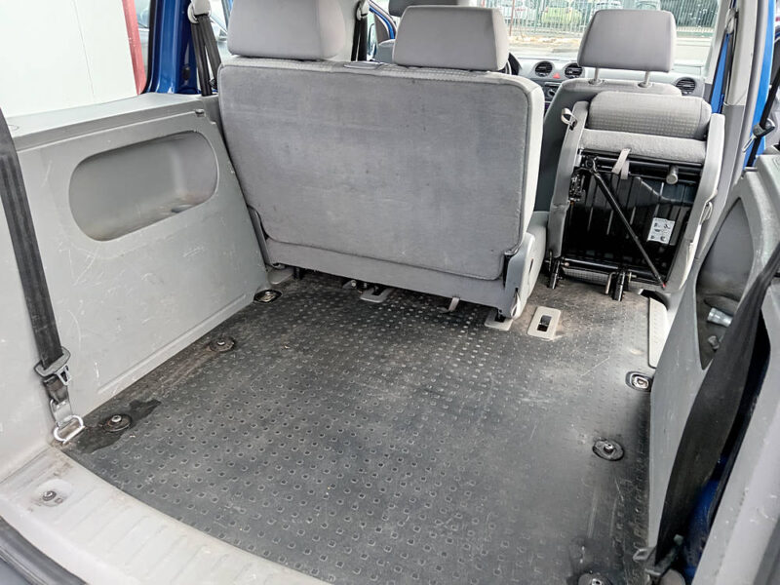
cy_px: 292
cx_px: 390
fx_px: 563
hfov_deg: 69.4
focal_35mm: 25
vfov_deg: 54.9
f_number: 1.8
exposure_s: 1/33.3
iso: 114
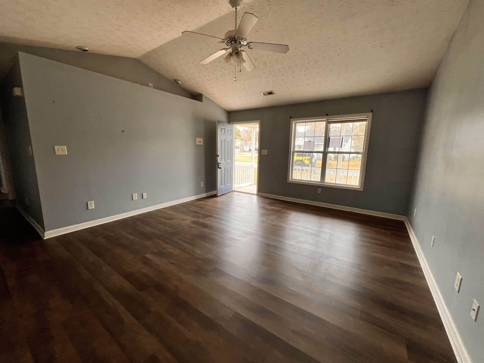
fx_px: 182
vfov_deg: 89.9
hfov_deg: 106.2
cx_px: 242
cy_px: 182
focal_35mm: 13
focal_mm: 1.57
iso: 64
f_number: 1.8
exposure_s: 1/99
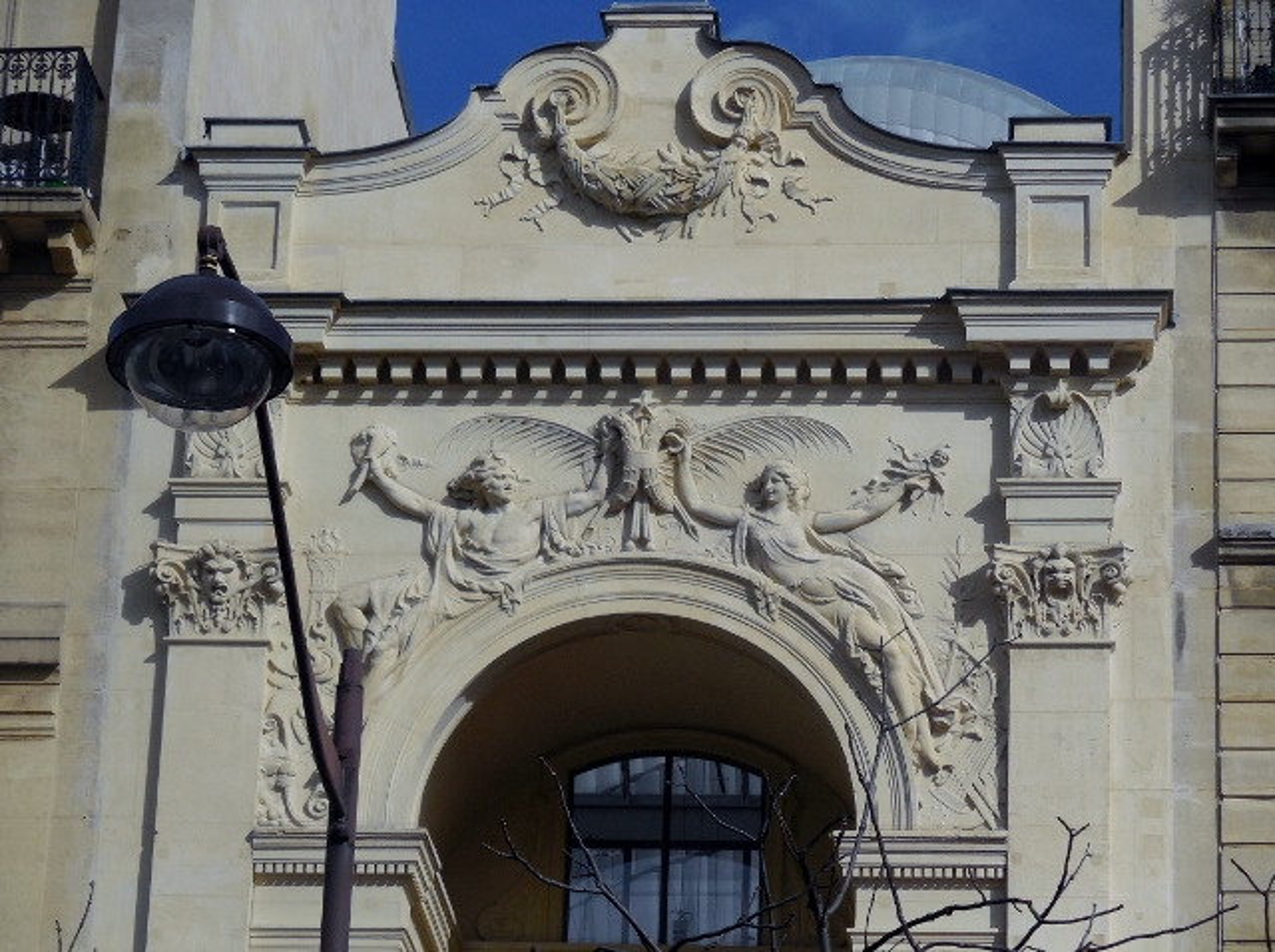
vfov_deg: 9.9
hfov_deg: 13.3
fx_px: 5480
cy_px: 476
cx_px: 638
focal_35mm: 149
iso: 125
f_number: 10.8
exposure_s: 1/640
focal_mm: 26.8
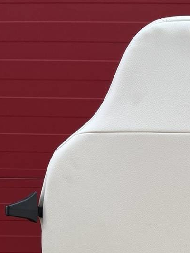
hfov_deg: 18.1
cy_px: 353
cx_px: 215
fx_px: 571
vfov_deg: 21.8
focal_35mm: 78
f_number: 1.6
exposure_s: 1/816
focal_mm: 5.1
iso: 50
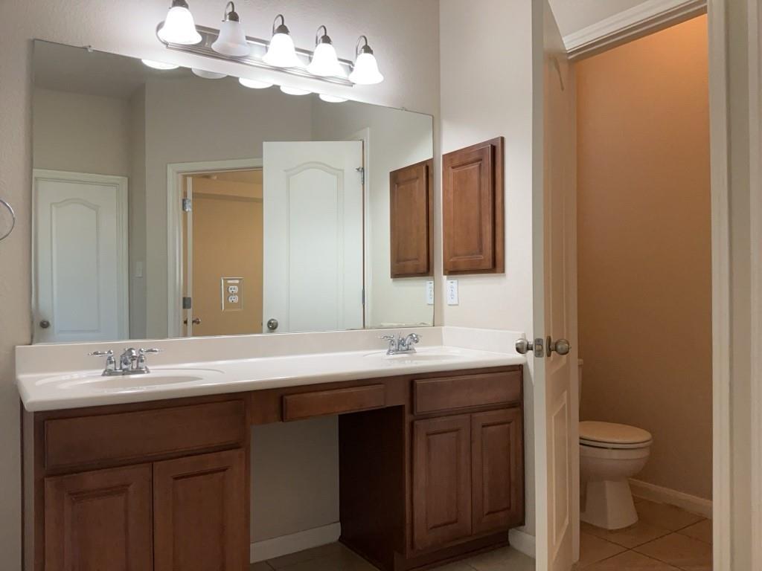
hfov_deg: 65.3
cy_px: 286
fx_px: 594
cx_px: 381
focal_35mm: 27
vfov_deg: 51.4
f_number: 1.8
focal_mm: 3
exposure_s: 1/100
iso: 80
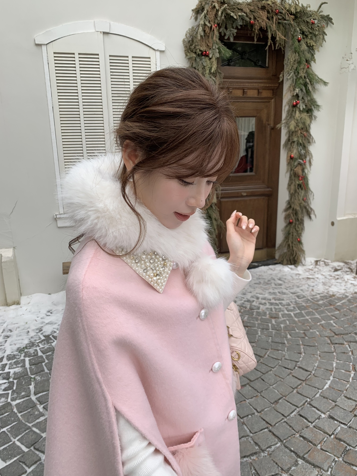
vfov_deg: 67.3
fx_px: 358
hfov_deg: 53.1
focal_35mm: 26
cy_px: 238
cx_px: 178
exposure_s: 1/696
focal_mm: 4.25
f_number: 1.8
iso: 25
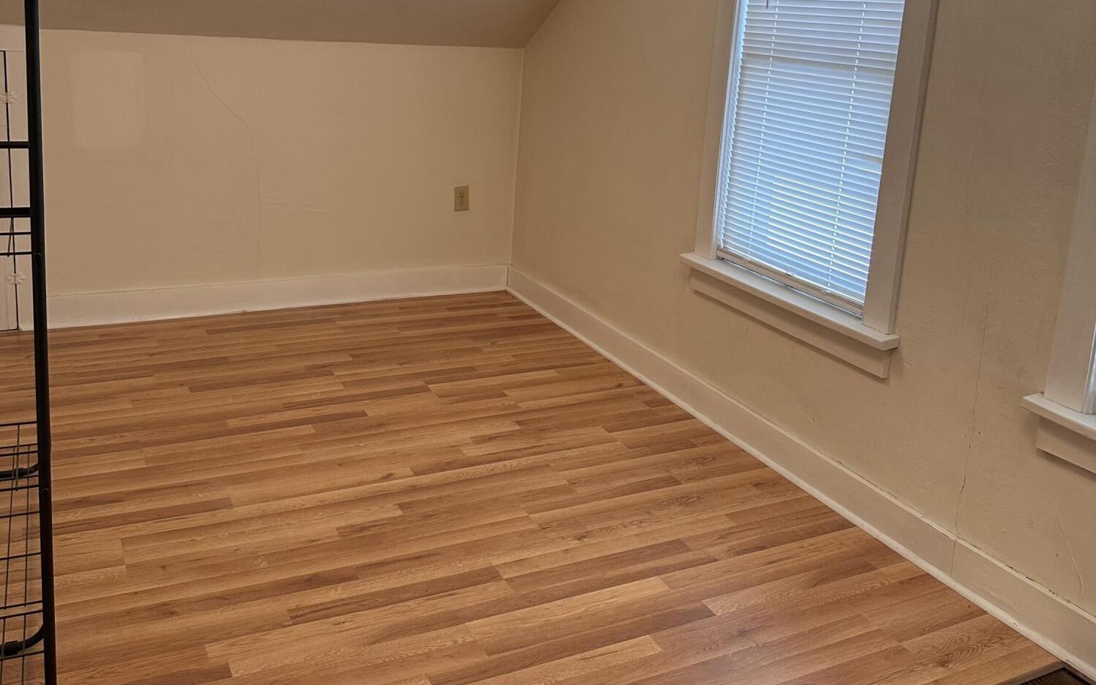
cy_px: 201
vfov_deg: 36.7
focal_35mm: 34
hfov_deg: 56.7
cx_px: 549
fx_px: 1016
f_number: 1.78
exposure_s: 1/120
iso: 125
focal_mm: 6.86
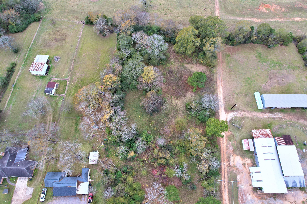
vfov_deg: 57.2
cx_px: 154
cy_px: 102
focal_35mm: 22
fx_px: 188
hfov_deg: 78.6
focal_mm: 8.38
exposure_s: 1/320
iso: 130
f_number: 2.8
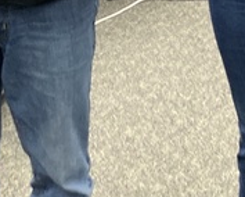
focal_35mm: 154
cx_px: 130
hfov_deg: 12.5
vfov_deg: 9.9
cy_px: -35
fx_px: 1118
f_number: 1.8
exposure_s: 1/60
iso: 200
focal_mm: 3.99
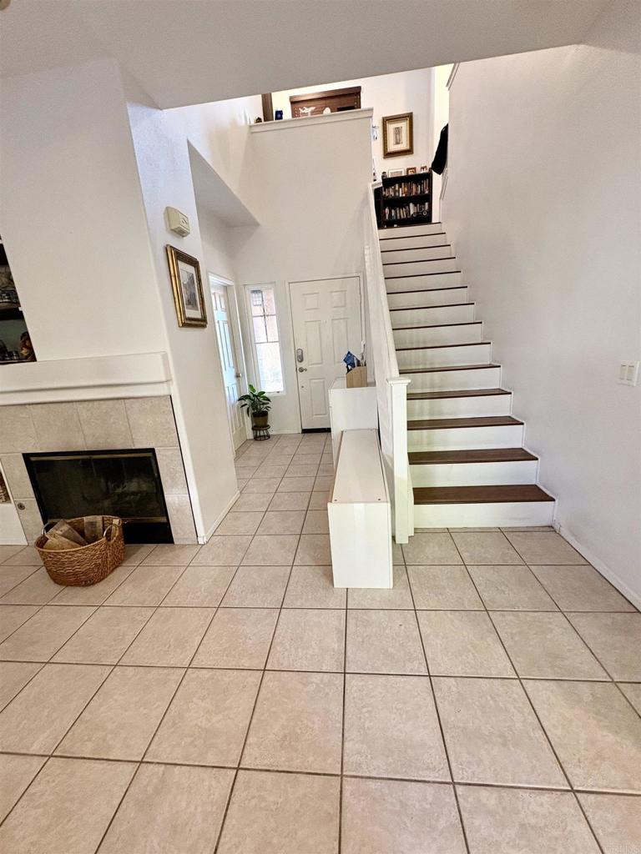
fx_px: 346
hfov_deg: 85.7
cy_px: 427
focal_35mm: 14
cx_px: 320
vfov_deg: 102.1
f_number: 2.2
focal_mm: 2.22
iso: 320
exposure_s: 1/60
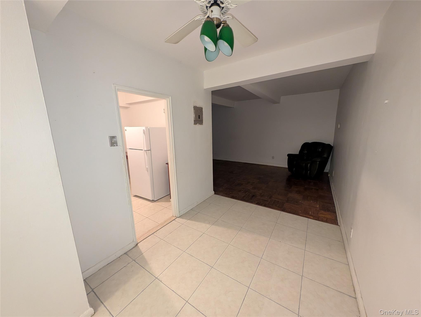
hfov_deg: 110.5
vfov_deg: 94.6
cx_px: 210
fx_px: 146
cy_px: 158
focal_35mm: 12
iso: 560
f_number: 1.95
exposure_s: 1/24
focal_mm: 2.23
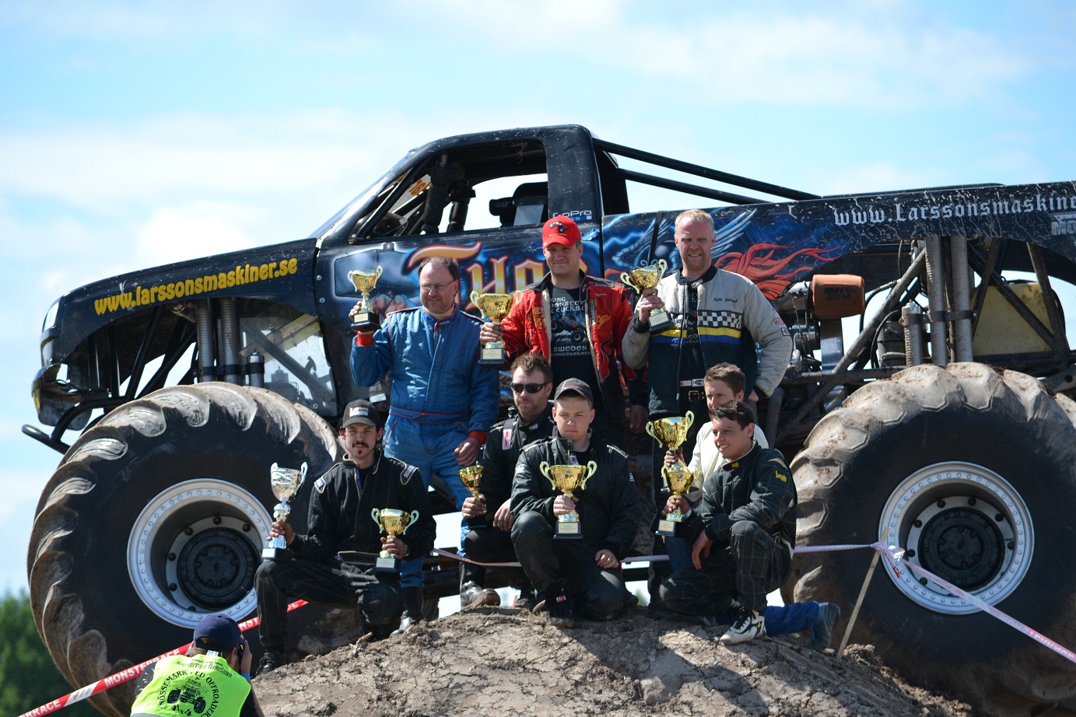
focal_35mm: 315
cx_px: 538
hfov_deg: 6.5
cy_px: 358
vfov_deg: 4.4
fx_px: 9414
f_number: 5.6
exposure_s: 1/500
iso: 180
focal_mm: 210
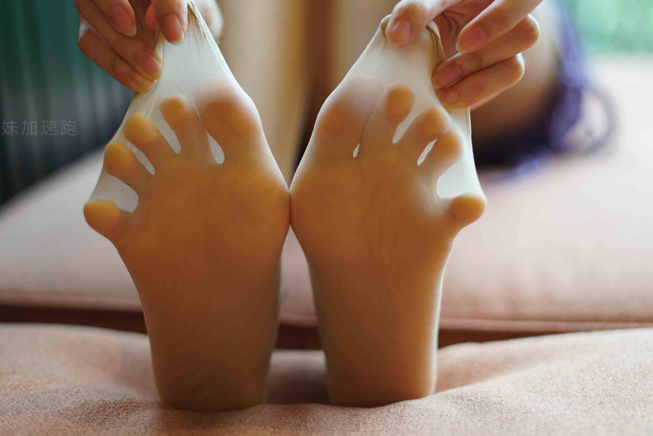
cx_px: 315
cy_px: 169
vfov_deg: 19.7
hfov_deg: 29.2
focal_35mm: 69
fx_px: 1252
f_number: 1.8
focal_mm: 50
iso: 200
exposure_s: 1/100
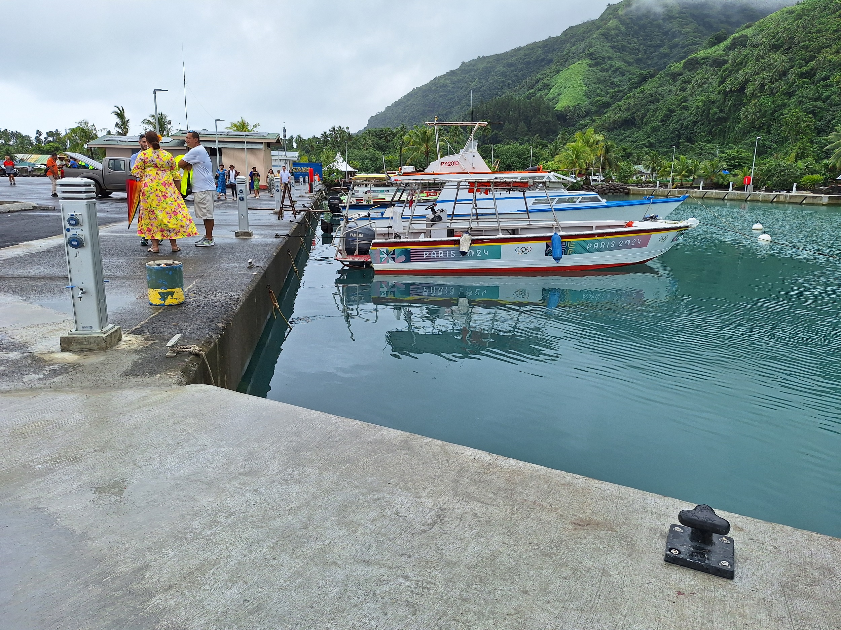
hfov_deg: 73.9
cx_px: 420
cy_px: 315
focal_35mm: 23
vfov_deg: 58.9
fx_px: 559
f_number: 1.8
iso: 40
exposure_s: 1/1595
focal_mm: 5.54
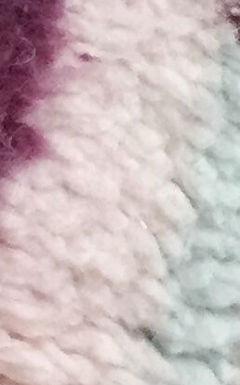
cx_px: -283
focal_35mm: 243
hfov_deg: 5.3
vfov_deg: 7.4
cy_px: -830
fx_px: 2544
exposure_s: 1/33
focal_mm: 4.15
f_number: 2.2
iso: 64
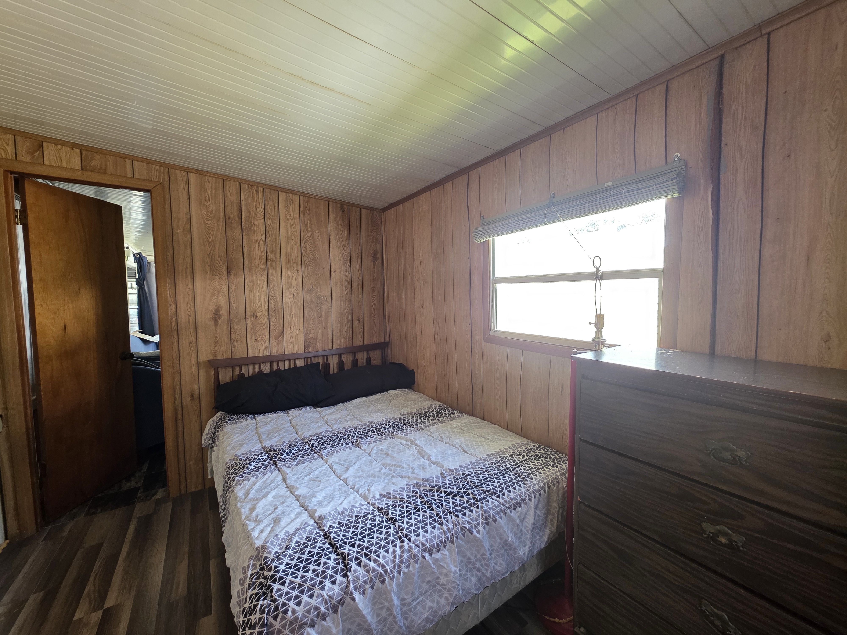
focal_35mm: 13
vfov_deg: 89.9
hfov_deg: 106.2
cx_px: 424
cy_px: 318
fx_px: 318
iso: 160
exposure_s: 1/120
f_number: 1.9
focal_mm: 2.2
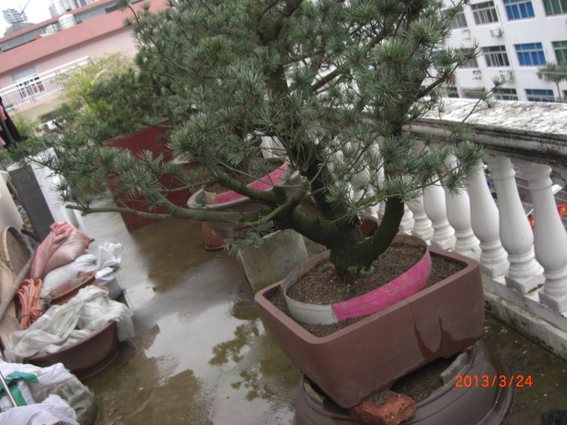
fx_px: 622
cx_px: 284
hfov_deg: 49.0
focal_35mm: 38
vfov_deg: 37.7
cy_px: 212
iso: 80
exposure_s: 1/200
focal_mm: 7.9
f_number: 2.8
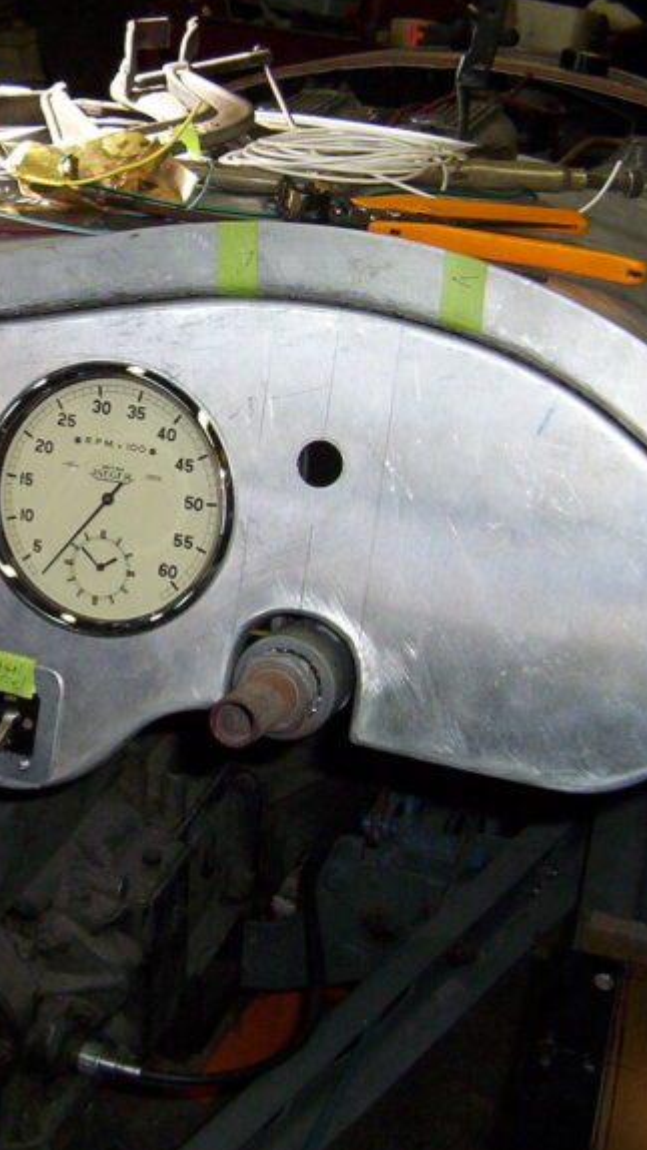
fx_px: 1738
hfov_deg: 20.2
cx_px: -50
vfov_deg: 36.6
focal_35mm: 57
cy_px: 575
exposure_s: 1/60
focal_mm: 5.26
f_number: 3.84
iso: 140
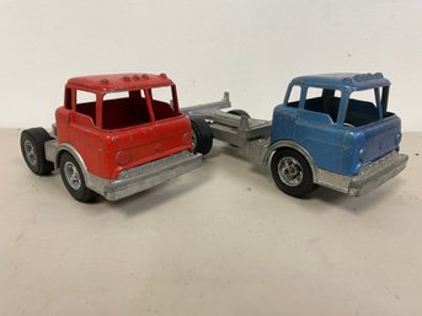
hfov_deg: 67.3
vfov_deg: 53.0
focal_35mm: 26
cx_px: 211
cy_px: 158
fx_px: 317
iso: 100
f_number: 1.6
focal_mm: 4.2
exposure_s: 1/60
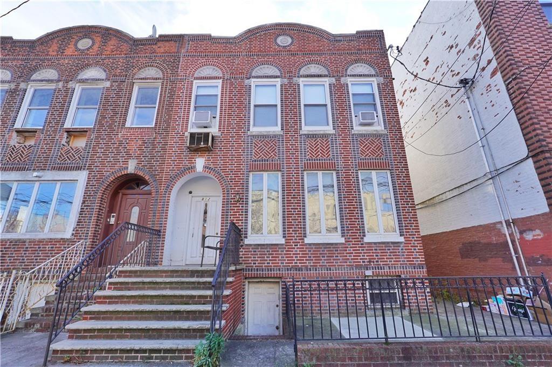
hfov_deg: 95.0
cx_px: 276
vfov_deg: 72.0
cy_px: 184
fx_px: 253
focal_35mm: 16
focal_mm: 11
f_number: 5
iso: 100
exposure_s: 1/200
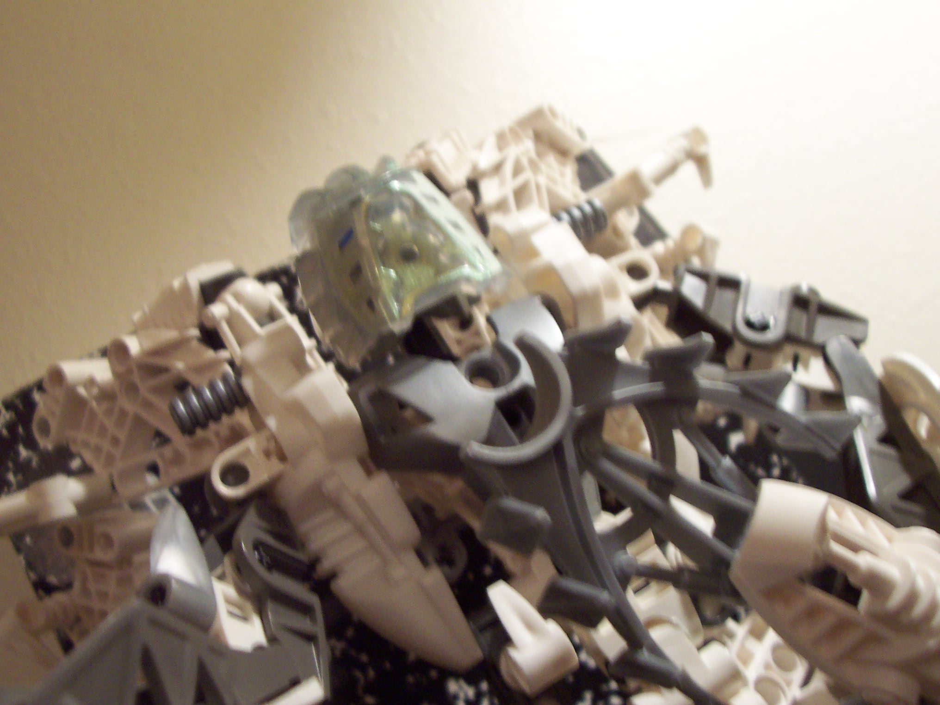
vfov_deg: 38.7
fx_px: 1005
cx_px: 470
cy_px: 352
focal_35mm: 37
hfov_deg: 50.1
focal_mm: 5.6
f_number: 2.8
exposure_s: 1/8
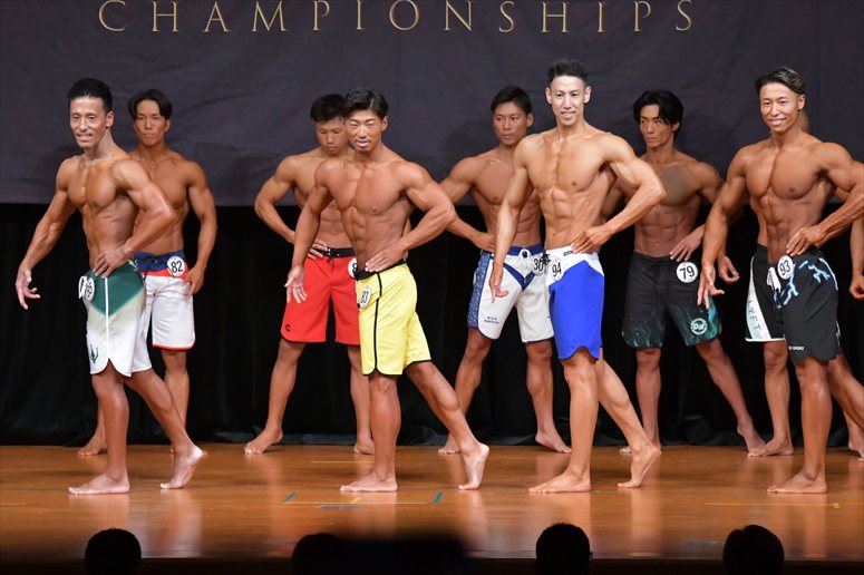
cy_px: 288
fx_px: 5757
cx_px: 432
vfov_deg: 5.7
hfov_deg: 8.6
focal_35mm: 240
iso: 5000
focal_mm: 160
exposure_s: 1/400
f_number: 5.6
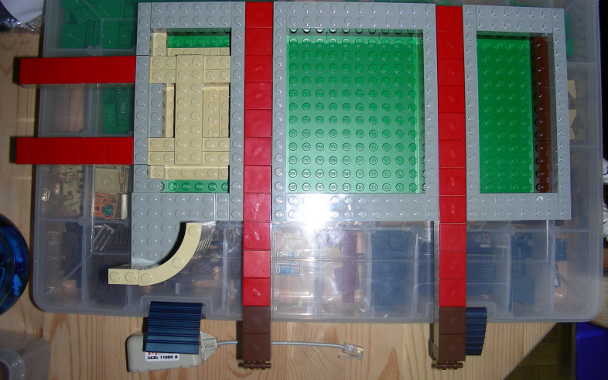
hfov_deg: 48.2
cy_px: 154
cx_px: 305
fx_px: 679
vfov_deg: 31.2
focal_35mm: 41
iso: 50
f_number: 3.5
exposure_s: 1/60.1
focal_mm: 6.3
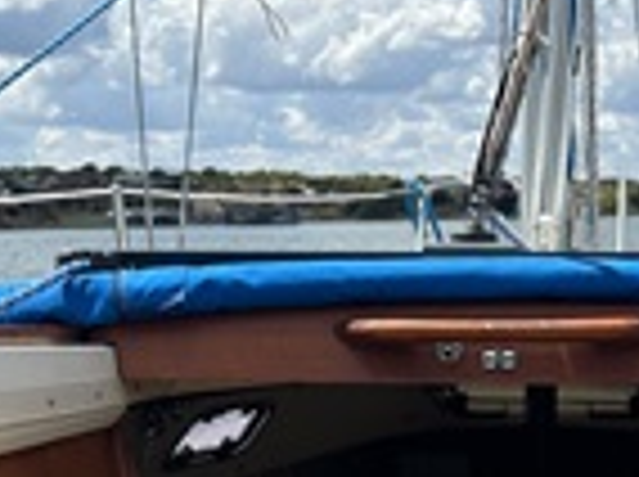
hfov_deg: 21.9
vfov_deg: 16.0
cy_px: 594
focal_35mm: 88
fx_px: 1622
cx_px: 540
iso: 50
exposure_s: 1/5076
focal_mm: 5.7
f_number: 1.5
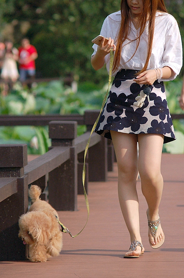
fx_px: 2349
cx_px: 104
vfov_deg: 6.7
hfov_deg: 4.5
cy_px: 123
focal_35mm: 306
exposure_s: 1/2000
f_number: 4.5
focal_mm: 155
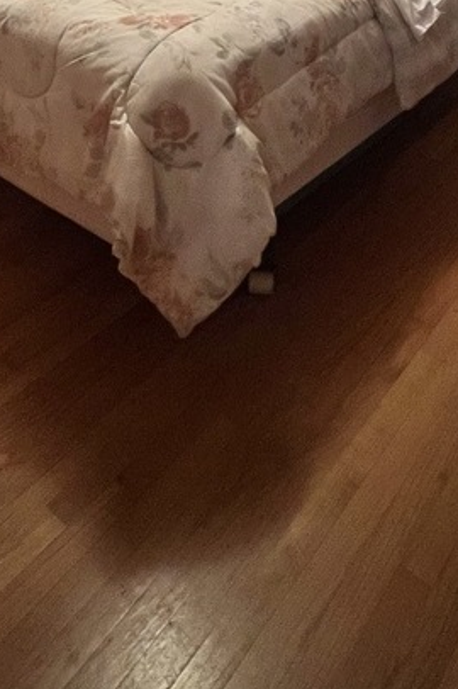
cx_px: 229
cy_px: -126
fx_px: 688
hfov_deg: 36.8
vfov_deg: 39.5
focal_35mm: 36
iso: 640
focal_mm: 1.57
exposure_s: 1/40
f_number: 1.8
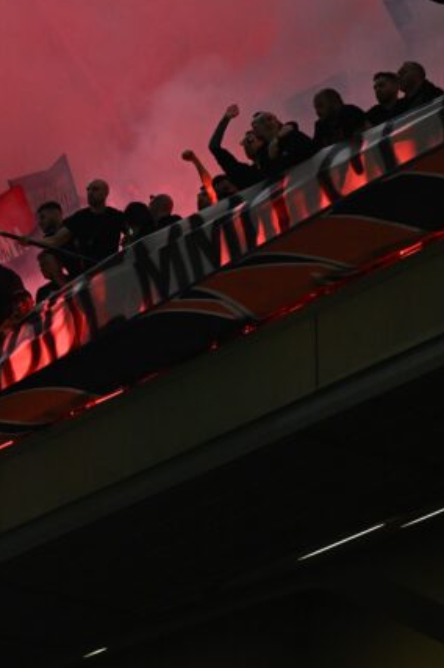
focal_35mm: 276
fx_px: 5114
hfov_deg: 4.9
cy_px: 265
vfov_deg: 7.5
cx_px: -205
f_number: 3.2
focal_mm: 115
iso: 2500
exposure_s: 1/1600
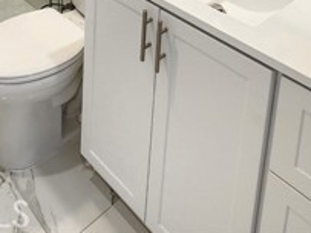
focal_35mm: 41
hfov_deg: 43.6
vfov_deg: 25.0
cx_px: 61
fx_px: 368
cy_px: -132
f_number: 2.2
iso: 400
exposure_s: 1/60
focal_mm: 2.2
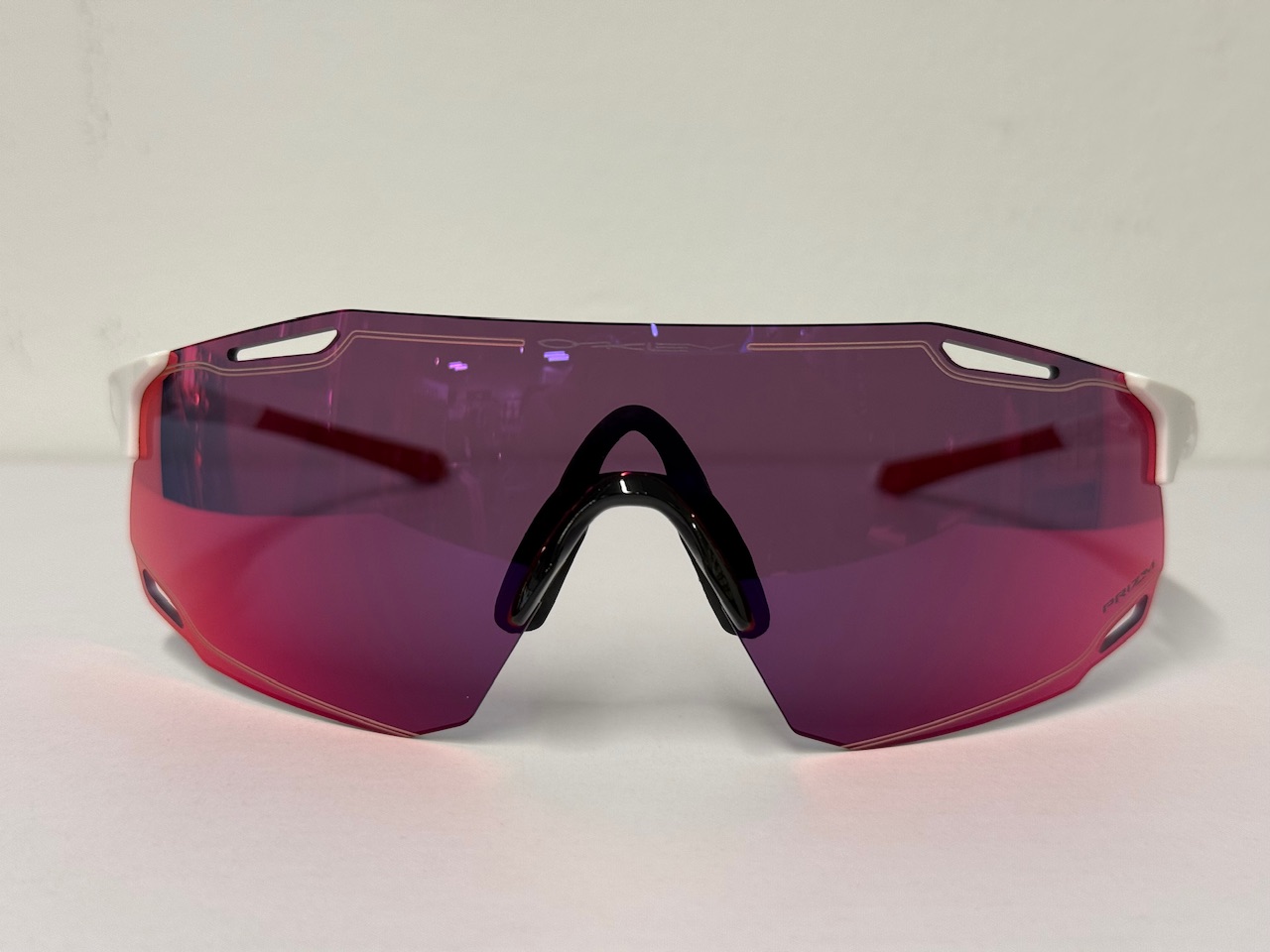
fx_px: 1761
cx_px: 635
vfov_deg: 30.3
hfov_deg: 39.7
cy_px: 476
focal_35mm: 48
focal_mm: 6.76
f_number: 1.78
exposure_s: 1/100
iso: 50
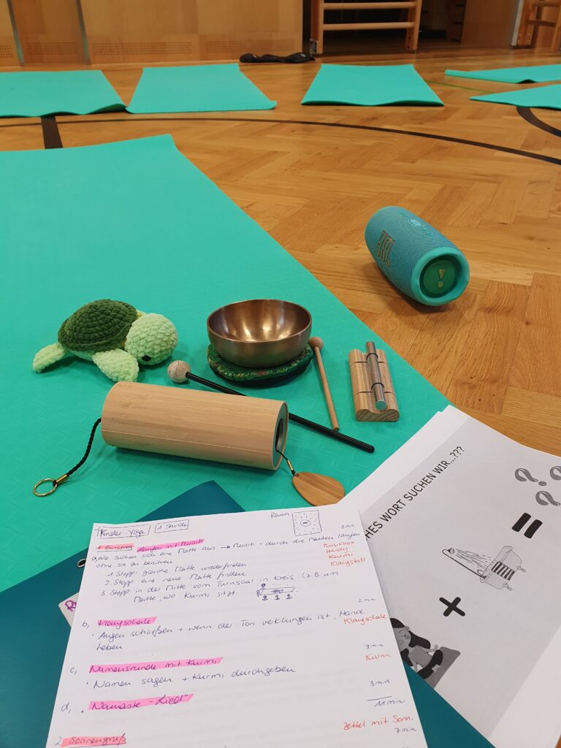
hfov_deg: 53.1
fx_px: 562
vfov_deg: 67.3
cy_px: 374
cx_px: 280
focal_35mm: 26
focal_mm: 4.32
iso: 125
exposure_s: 1/100
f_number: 2.4
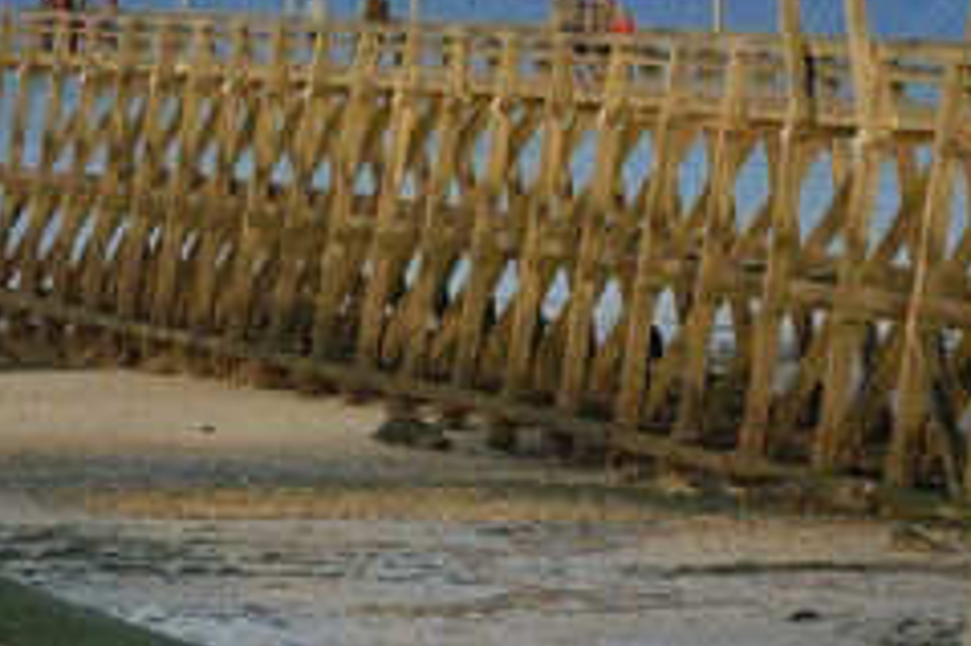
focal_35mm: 317
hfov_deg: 6.5
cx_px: 420
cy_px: 81
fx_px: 8544
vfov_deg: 4.3
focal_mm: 120
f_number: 4
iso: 100
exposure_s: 1/125
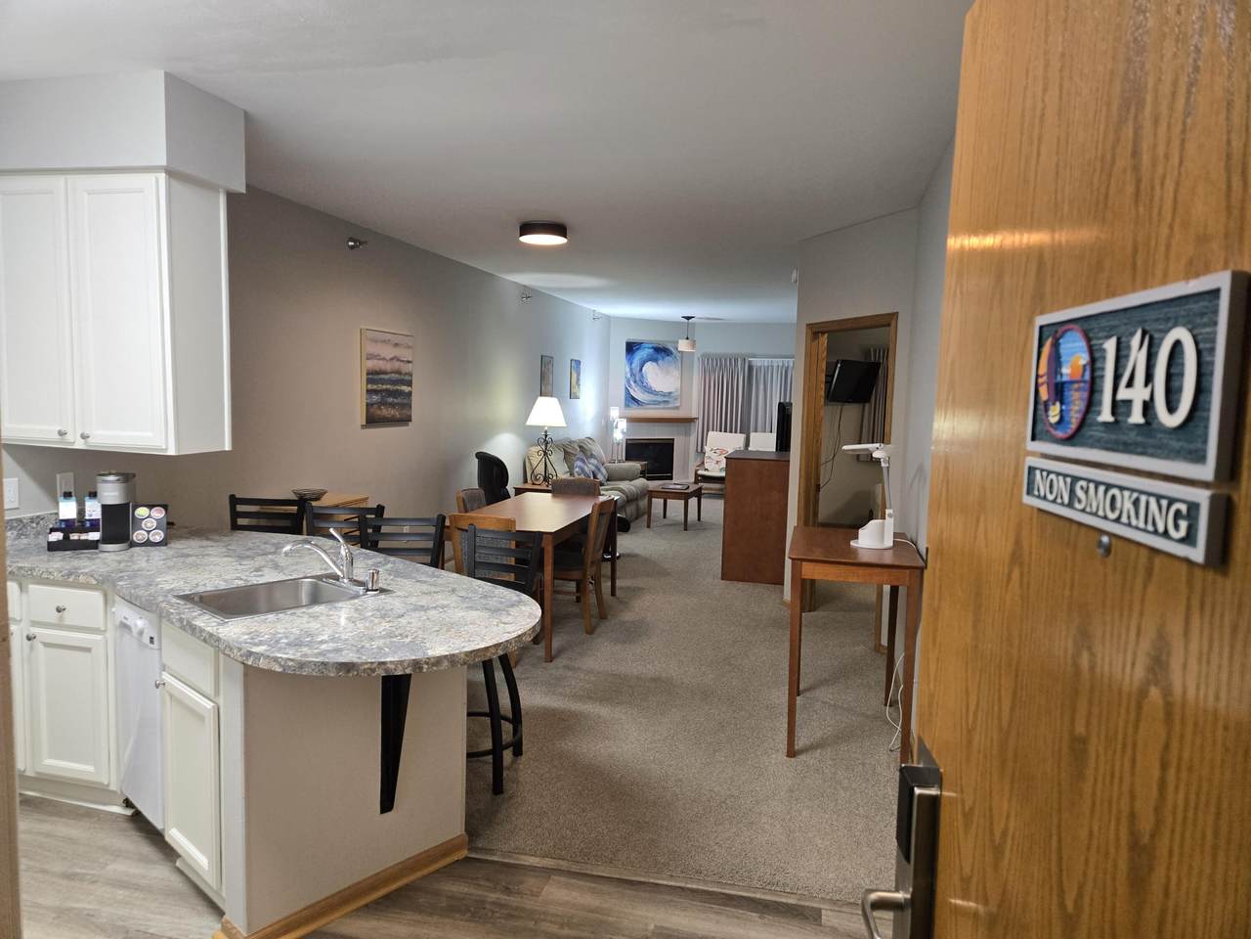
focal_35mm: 23
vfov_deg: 58.9
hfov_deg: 73.9
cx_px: 626
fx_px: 831
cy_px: 470
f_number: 1.8
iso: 400
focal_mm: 5.4
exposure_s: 1/120
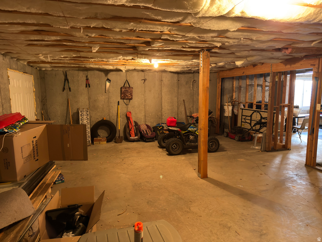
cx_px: 161
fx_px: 223
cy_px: 121
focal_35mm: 24
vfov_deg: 56.8
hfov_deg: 71.6
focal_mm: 6.76
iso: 640
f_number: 1.78
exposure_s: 1/24
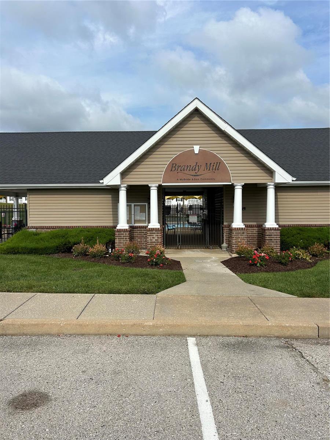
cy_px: 220
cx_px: 165
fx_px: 330
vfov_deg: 67.3
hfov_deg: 53.1
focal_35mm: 26
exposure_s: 1/5319
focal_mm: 5.7
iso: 50
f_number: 1.5
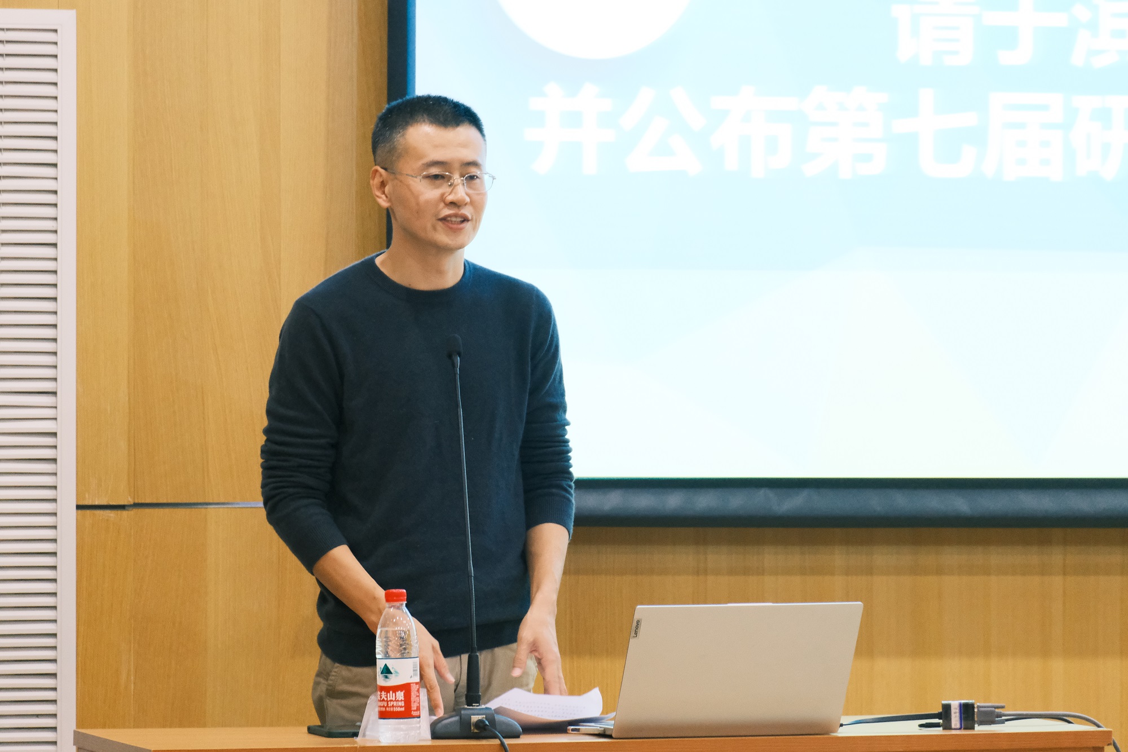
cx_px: 564
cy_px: 376
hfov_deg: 10.1
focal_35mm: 204
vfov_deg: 6.7
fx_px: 6391
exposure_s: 1/15
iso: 6400
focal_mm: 135.7
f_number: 6
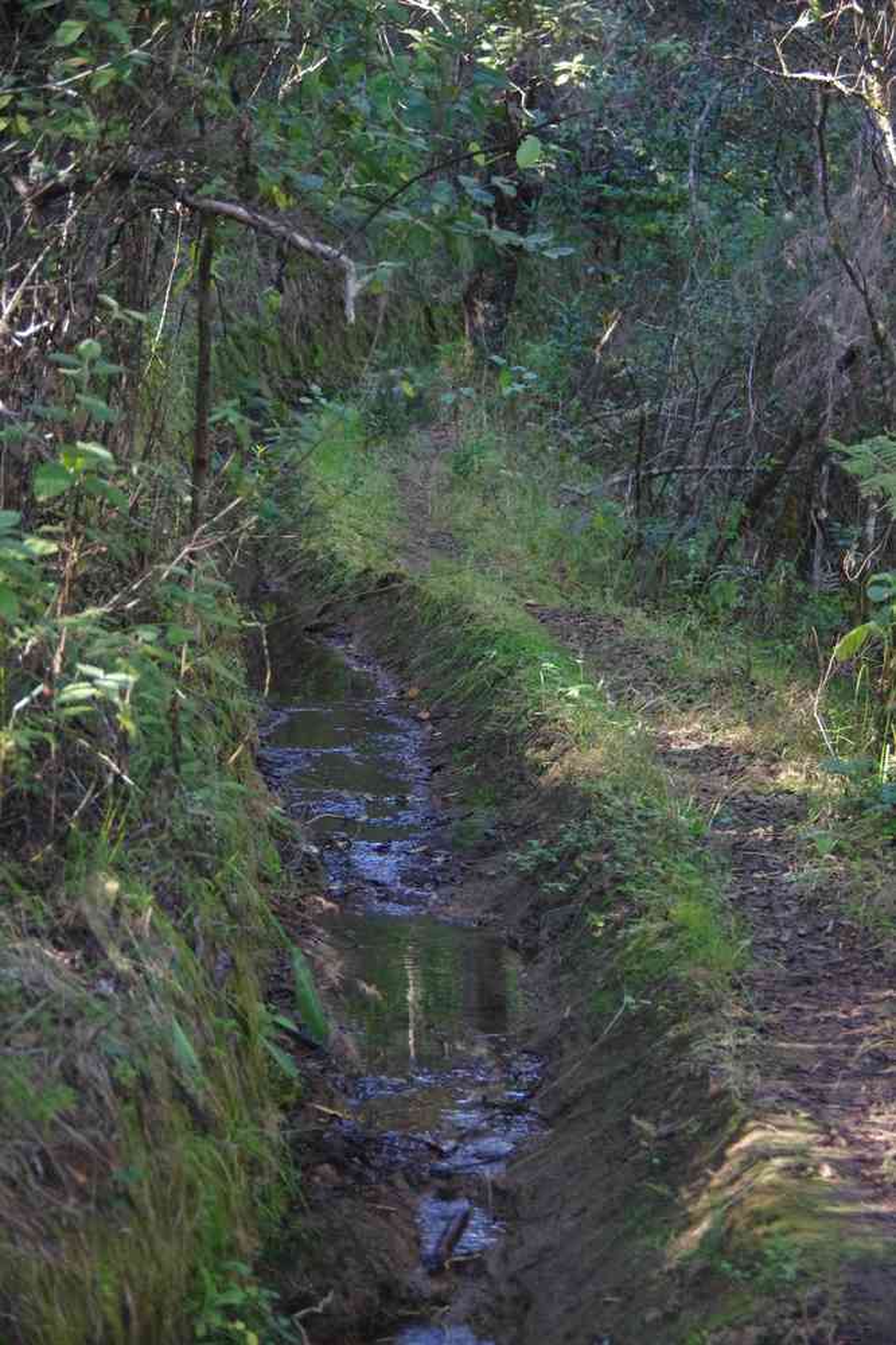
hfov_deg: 14.0
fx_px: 3640
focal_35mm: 98
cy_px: 672
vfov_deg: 20.9
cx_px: 448
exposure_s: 1/40
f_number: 4.5
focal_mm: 65
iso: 3200
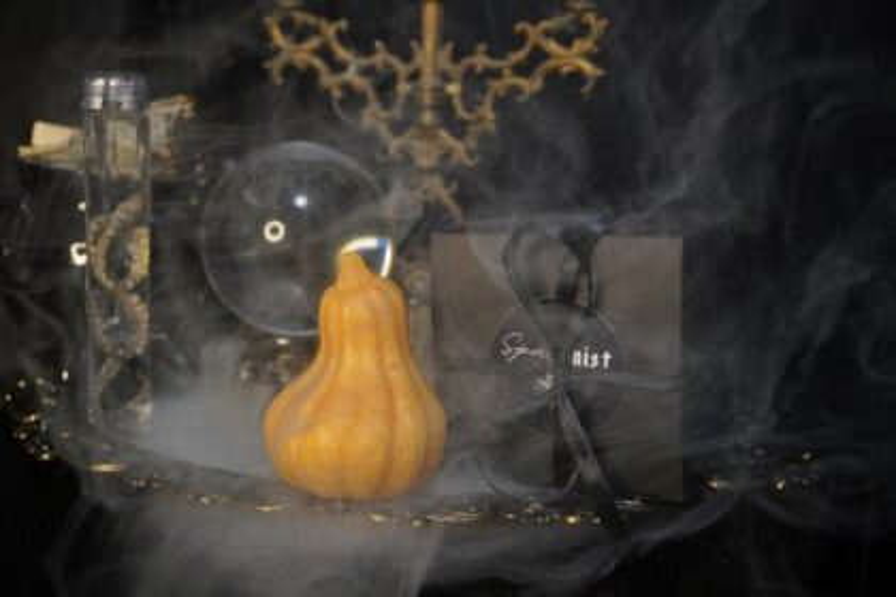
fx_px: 1045
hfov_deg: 46.4
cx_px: 448
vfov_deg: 31.9
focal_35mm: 42
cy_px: 298
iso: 4000
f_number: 4
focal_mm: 28
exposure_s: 1/60
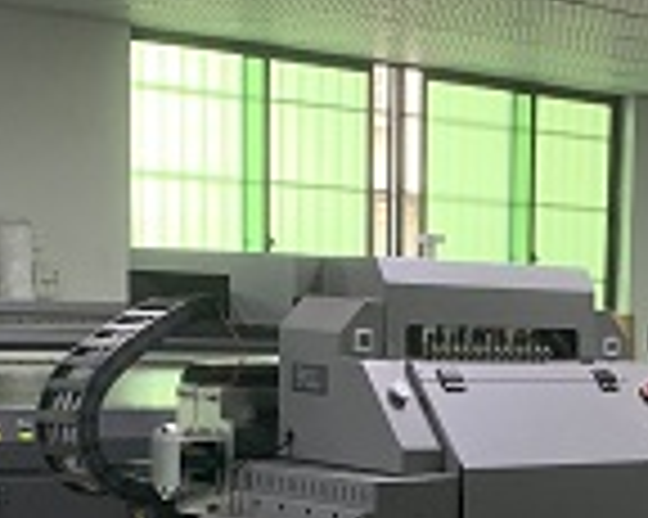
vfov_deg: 13.9
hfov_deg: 17.6
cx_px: 684
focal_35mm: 106
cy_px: 689
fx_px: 2032
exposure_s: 1/60
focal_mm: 4.25
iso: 320
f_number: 1.8
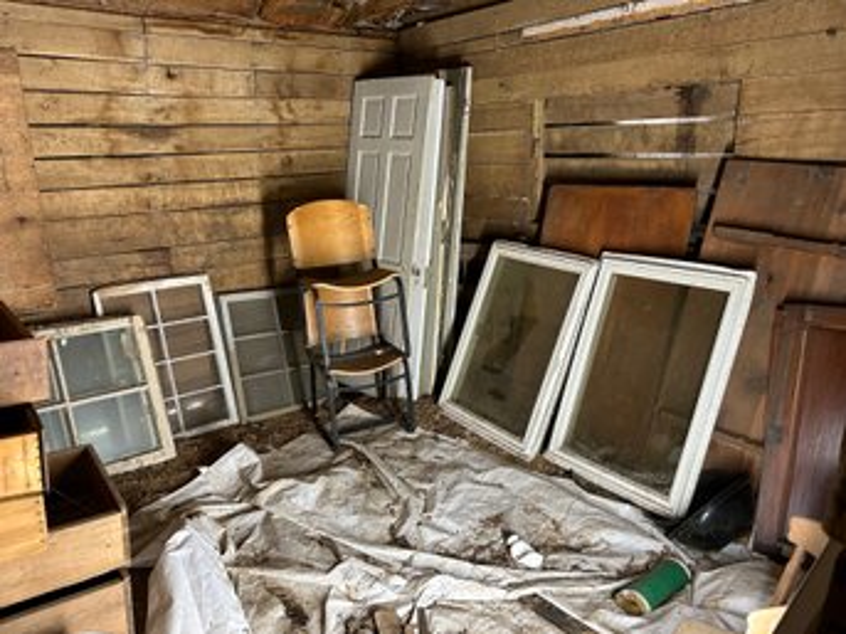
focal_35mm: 26
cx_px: 423
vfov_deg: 53.0
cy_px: 317
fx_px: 635
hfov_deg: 67.3
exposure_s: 1/60
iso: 250
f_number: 1.5
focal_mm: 5.7
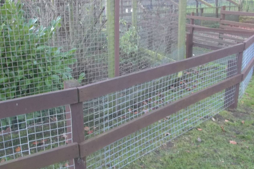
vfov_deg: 31.2
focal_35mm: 43
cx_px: 116
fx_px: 303
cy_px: 83
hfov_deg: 45.4
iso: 298
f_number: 3.3
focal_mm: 5.9
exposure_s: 1/8
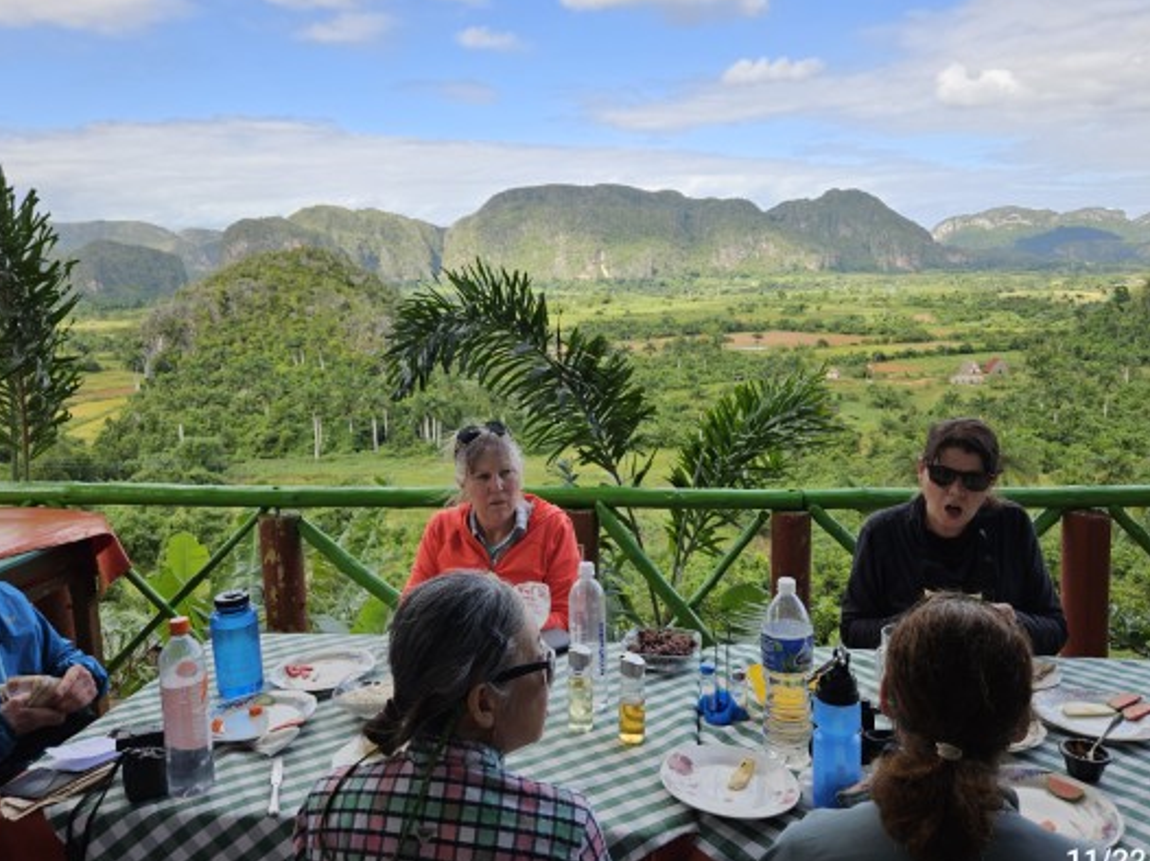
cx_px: 595
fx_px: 930
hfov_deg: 63.5
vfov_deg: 49.7
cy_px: 420
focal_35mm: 28
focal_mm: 5.4
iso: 25
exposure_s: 1/511
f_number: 1.8
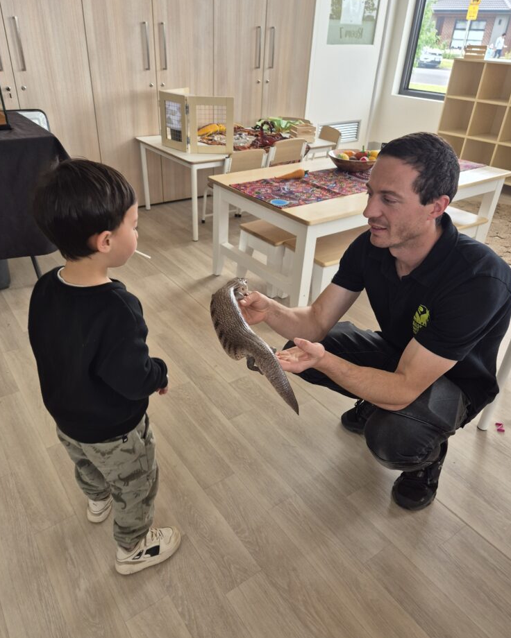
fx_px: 473
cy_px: 326
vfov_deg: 68.1
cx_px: 249
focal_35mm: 25
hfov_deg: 56.8
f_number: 1.8
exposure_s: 1/100
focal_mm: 5.4
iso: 40
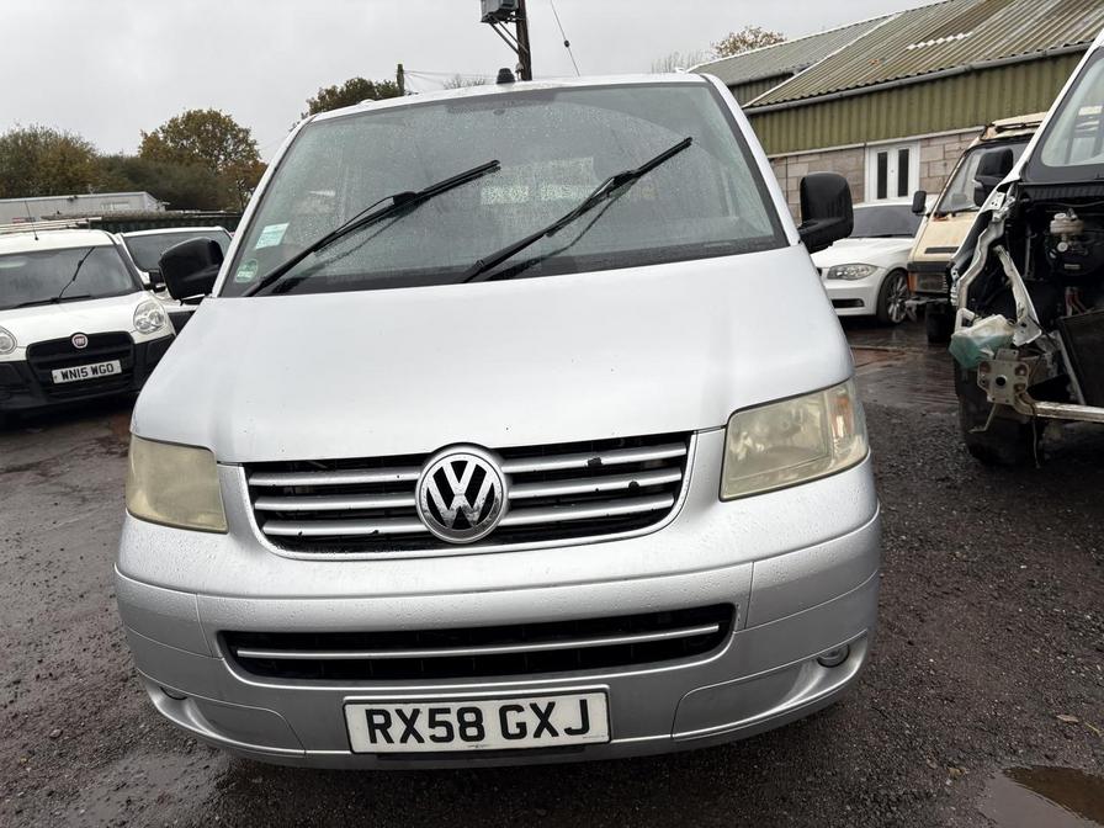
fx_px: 829
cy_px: 414
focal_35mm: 26
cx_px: 552
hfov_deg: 67.3
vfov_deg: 53.1
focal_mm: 5.96
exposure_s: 1/331
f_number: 1.6
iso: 50
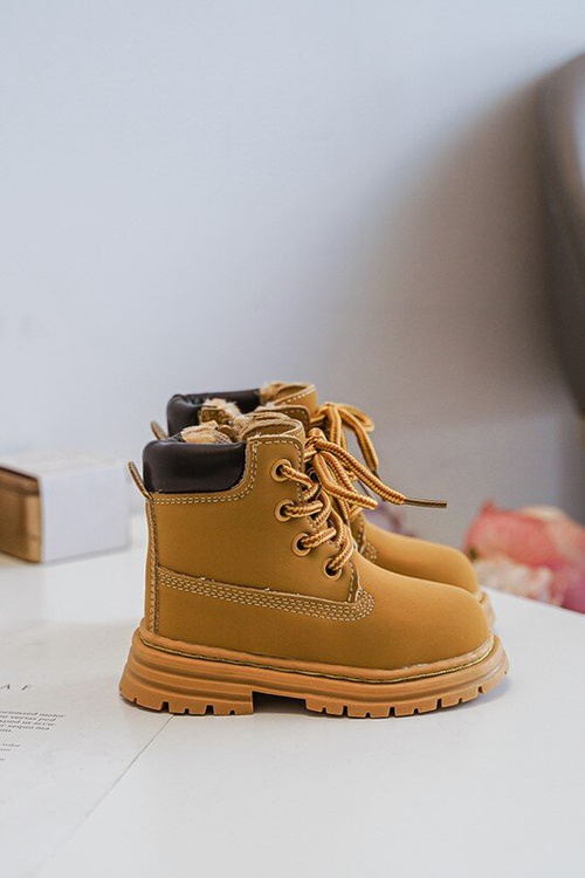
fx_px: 1219
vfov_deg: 39.6
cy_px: 439
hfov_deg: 27.0
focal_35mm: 50
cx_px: 292
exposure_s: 1/100
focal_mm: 50
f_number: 4
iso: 500
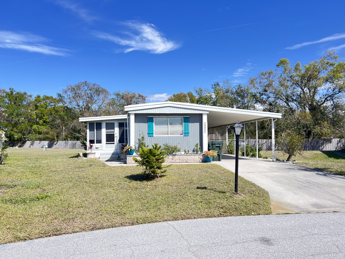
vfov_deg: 53.1
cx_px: 172
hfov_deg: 67.3
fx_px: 259
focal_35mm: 26
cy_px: 130
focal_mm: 5.7
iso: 50
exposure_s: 1/1488
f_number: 1.5
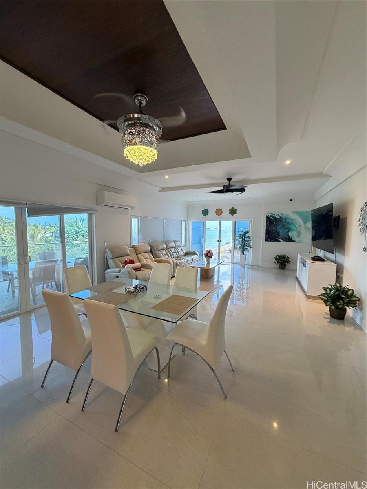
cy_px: 244
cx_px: 184
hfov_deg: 85.7
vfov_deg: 102.1
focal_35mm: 14
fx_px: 198
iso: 250
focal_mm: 2.22
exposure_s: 1/120
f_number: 2.2
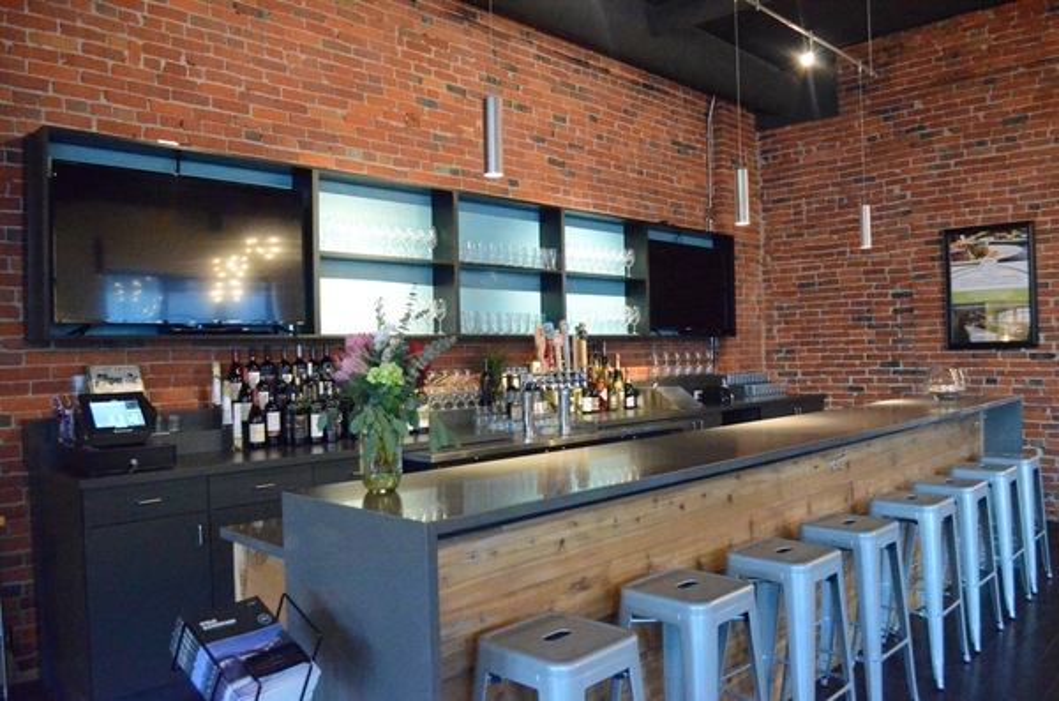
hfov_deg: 67.5
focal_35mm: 27
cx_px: 530
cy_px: 350
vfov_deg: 47.7
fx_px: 792
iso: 12800
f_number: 5
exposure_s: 1/80
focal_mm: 18
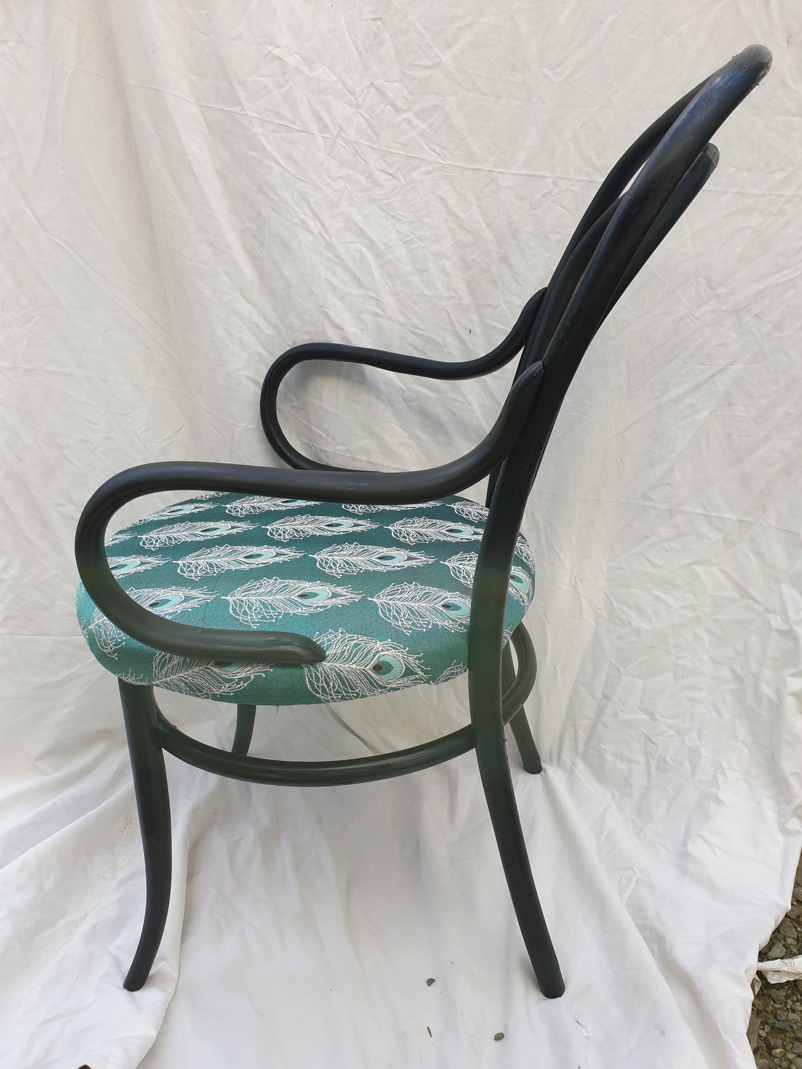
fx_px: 803
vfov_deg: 67.3
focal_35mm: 26
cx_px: 401
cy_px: 534
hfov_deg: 53.1
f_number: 2.4
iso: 50
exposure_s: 1/458
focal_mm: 4.3
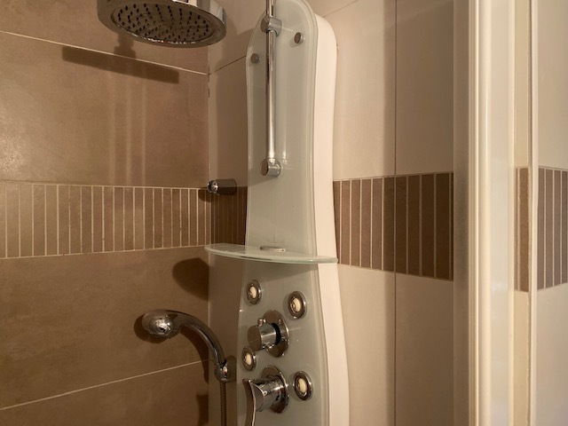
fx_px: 427
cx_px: 284
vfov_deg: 53.1
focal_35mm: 26
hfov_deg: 67.3
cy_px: 213
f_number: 1.8
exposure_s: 1/50
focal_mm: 4.25
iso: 500
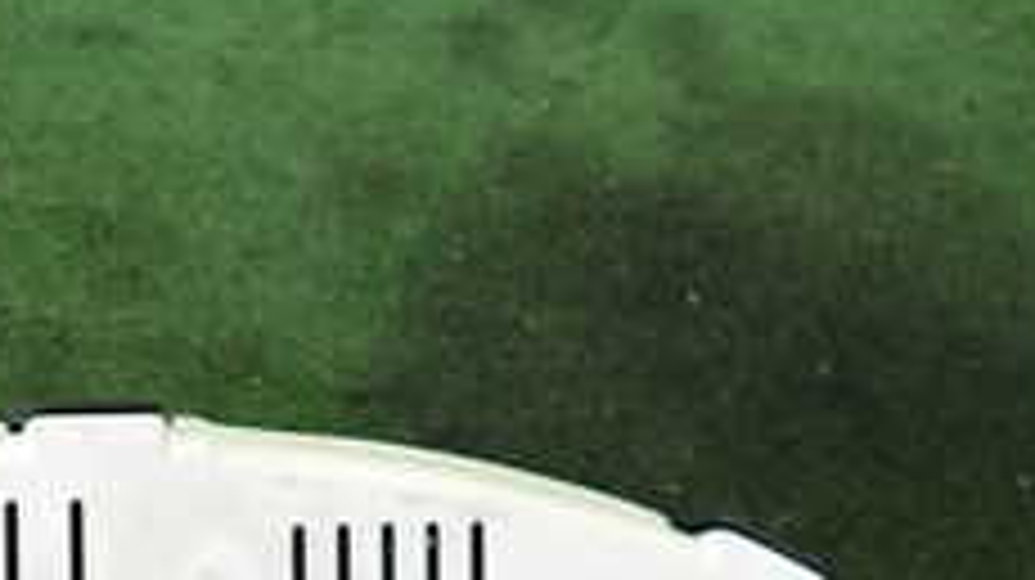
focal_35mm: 71
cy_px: 809
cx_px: -81
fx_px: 1947
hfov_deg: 27.4
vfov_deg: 15.9
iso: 200
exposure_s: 1/40
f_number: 2
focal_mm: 4.5
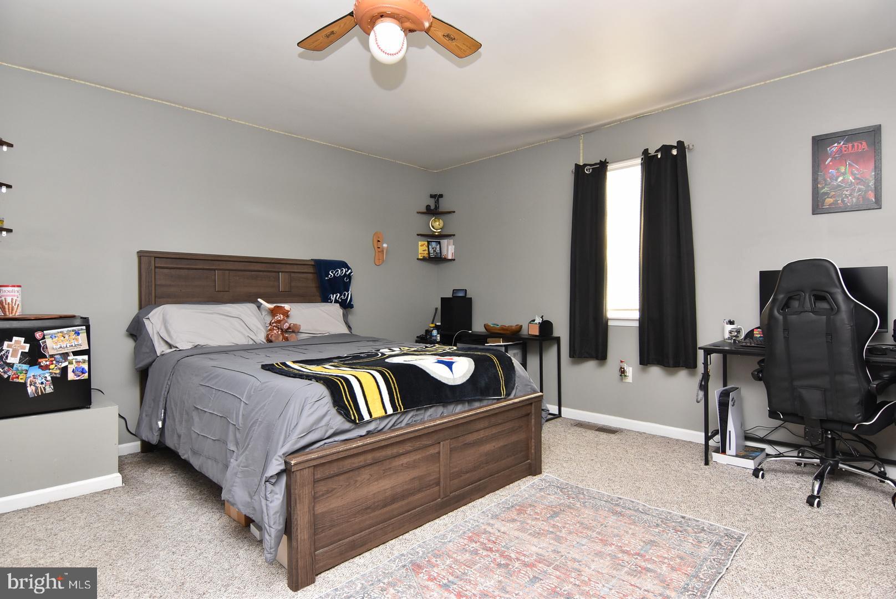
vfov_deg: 67.5
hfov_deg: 90.0
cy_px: 300
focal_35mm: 18
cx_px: 448
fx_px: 448
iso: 800
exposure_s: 1/50
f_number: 5.6
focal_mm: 12
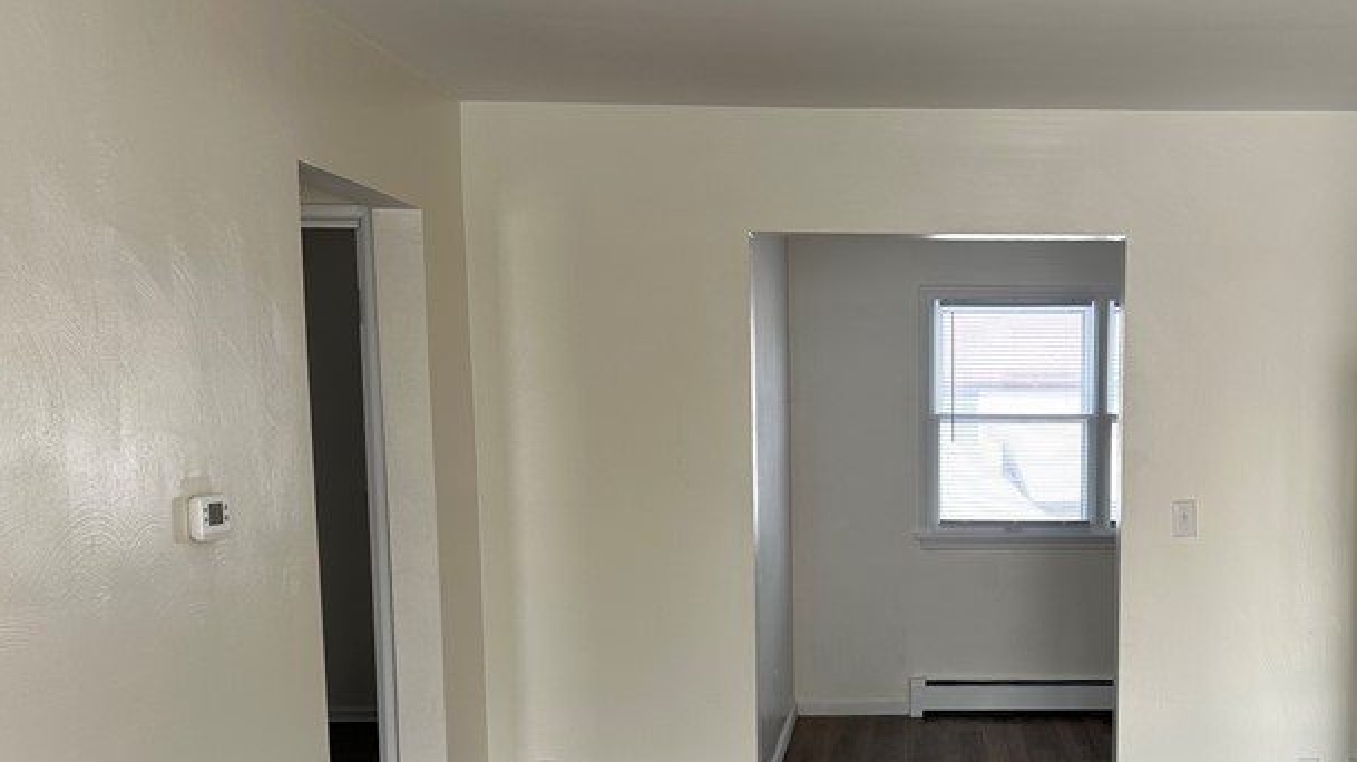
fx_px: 1583
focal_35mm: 44
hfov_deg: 45.2
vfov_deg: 26.6
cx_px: 974
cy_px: 602
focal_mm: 6.86
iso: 64
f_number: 1.78
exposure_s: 1/123
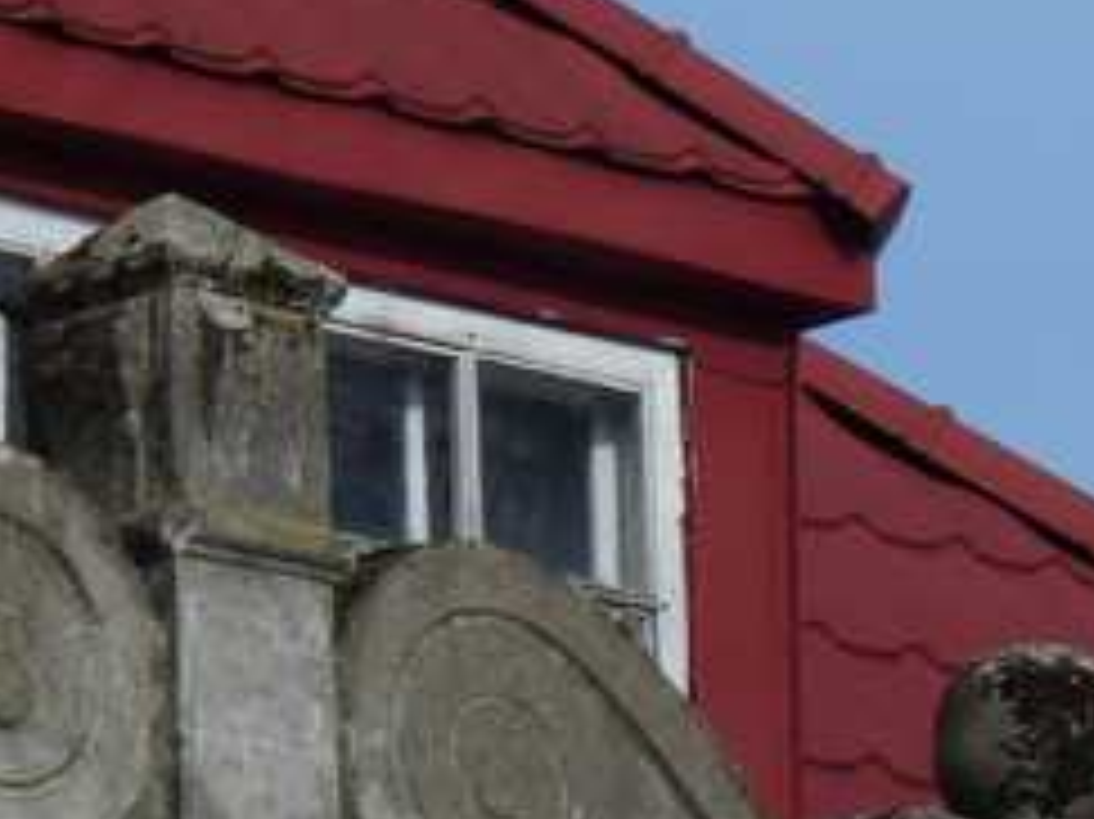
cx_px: 1954
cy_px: 1156
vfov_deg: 1.7
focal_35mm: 896
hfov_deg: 2.2
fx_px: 28303
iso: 100
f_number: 8
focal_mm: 38.8
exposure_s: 1/400
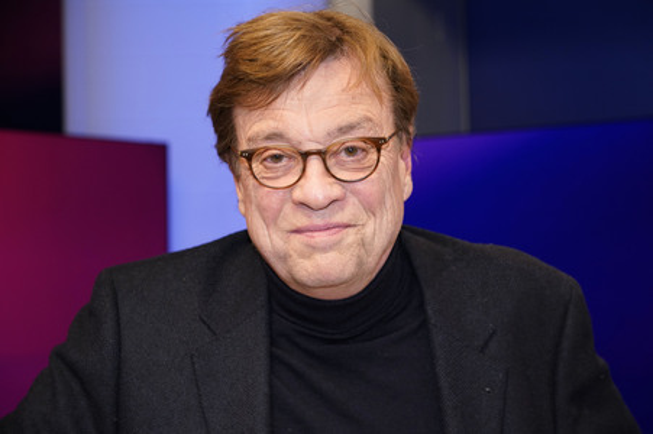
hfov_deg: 24.5
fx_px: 1504
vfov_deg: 16.4
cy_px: 217
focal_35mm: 83
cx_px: 326
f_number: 5.6
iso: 2000
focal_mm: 83
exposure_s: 1/125
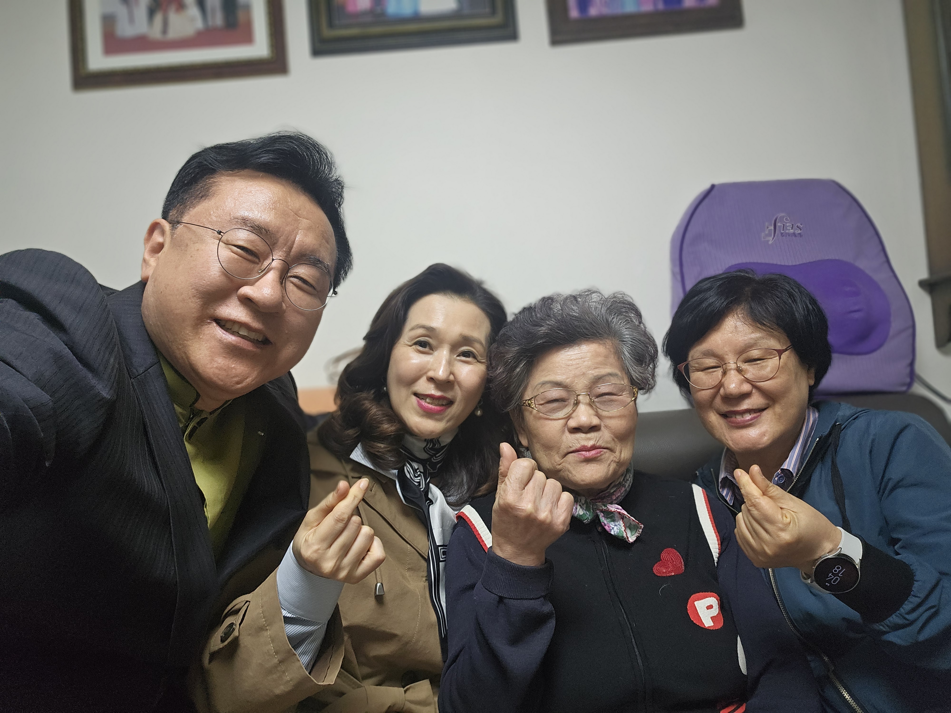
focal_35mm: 25
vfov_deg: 54.9
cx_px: 476
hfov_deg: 69.4
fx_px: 687
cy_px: 356
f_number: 2.2
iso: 320
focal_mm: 3.3
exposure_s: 1/120
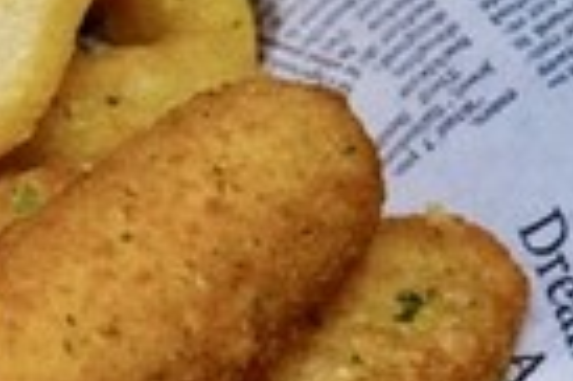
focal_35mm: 217
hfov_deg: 8.2
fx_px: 3450
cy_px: 4
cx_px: -1087
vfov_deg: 6.3
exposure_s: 1/320
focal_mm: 35
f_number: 8
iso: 6400
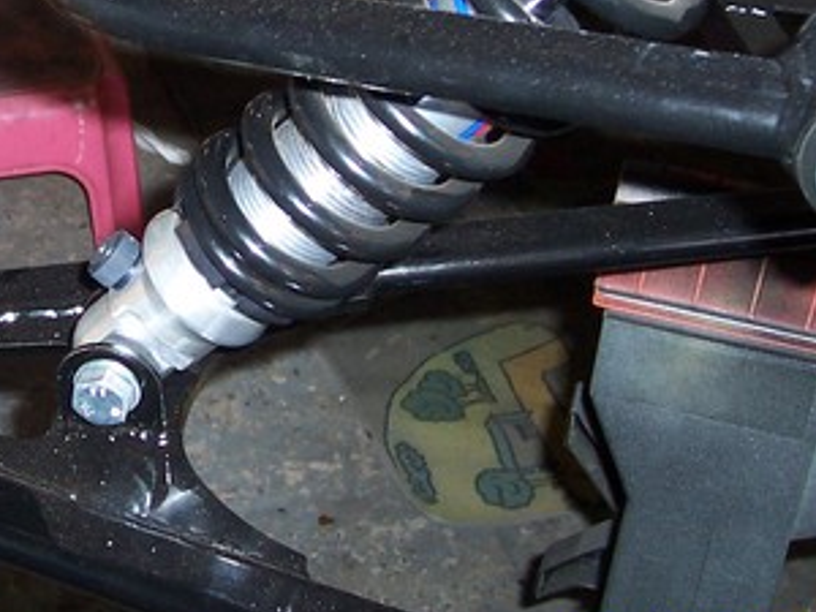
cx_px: 166
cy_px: 163
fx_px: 1862
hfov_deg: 24.3
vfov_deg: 18.6
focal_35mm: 79
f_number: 2.8
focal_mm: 5.6
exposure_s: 1/60
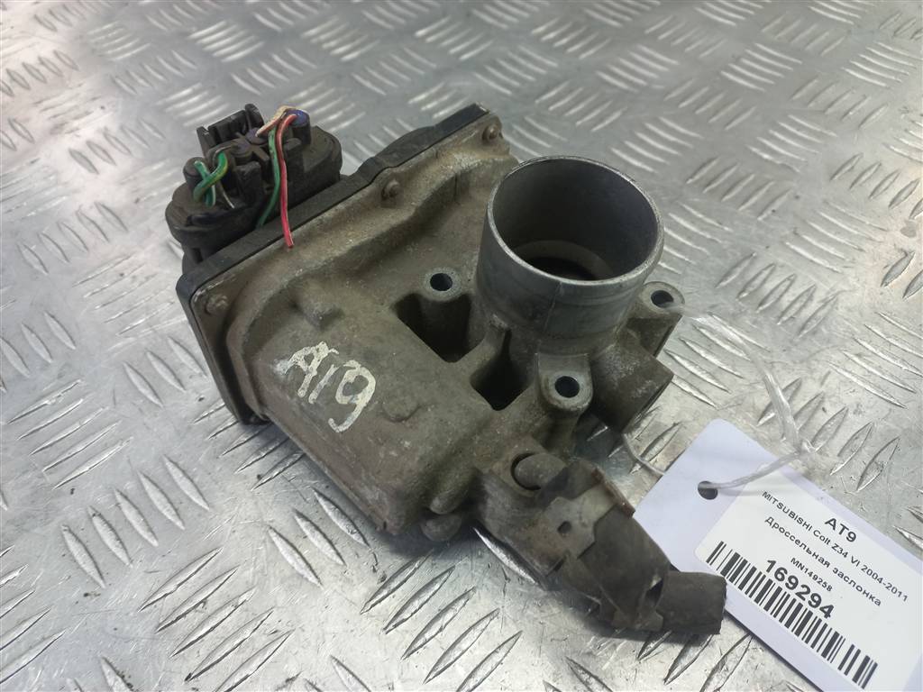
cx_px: 462
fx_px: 667
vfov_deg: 54.9
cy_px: 346
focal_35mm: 25
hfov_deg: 69.4
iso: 64
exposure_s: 1/50
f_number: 1.8
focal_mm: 4.6
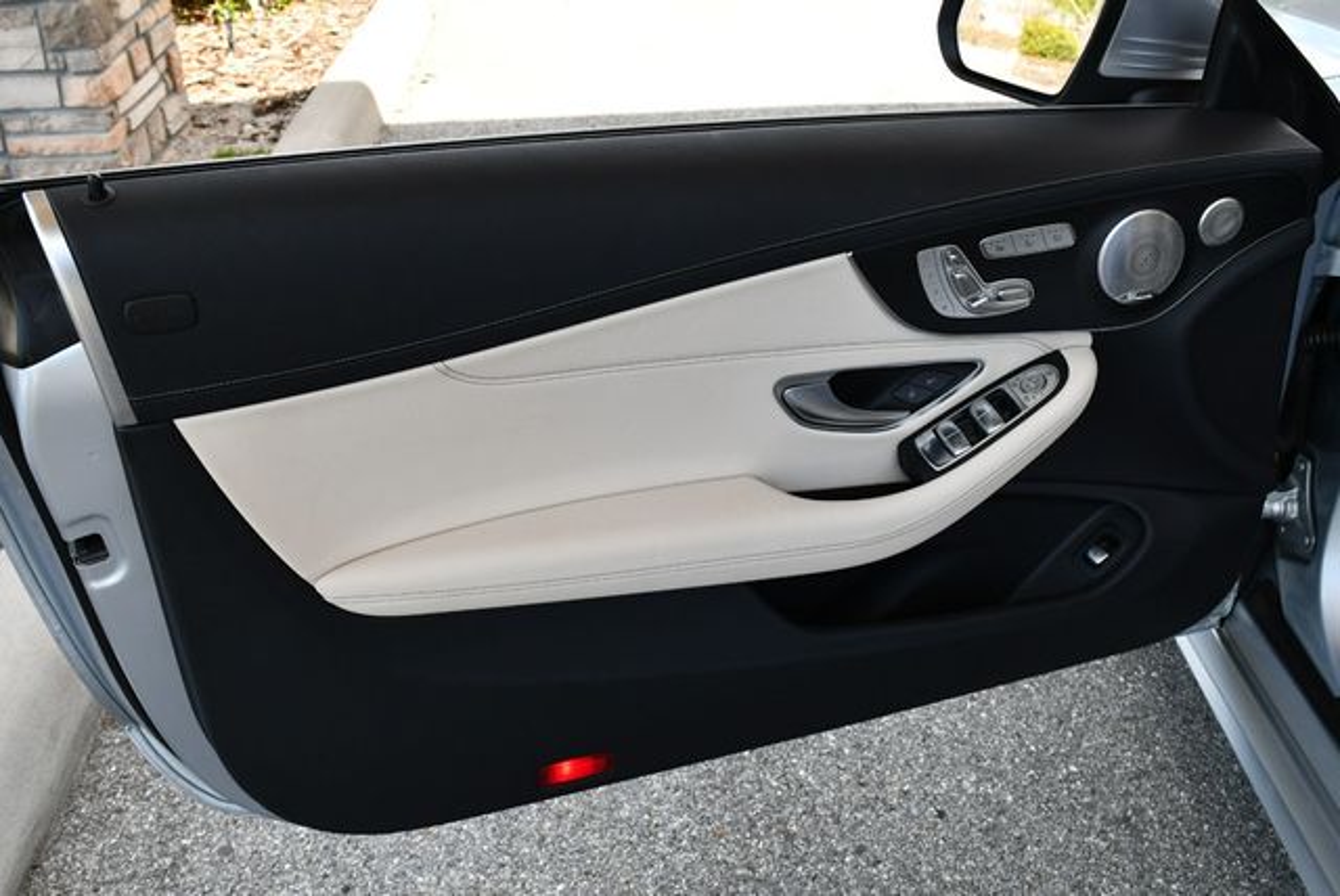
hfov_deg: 53.1
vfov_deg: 36.9
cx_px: 670
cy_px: 448
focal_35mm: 36
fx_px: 1341
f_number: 5.6
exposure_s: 1/250
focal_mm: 18
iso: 250
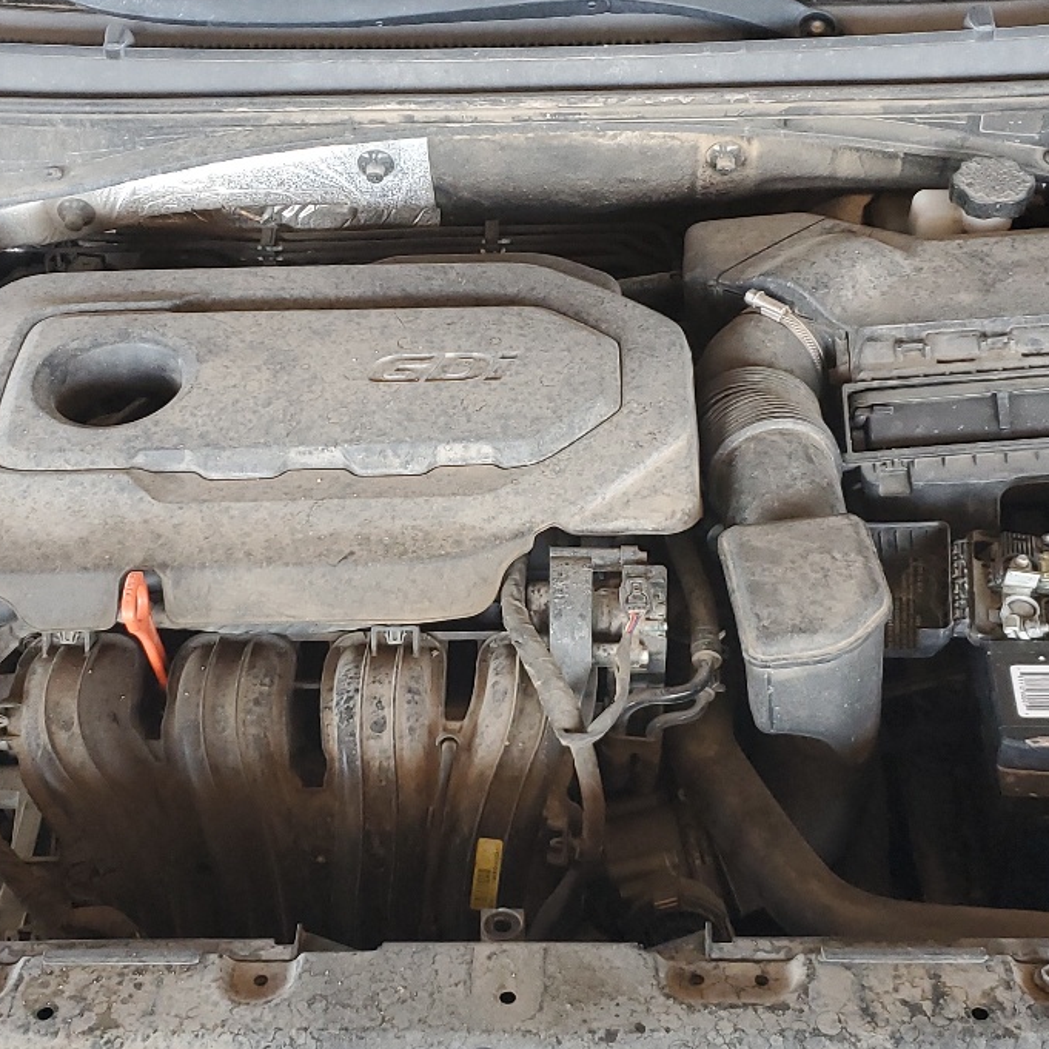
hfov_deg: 31.6
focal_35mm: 54
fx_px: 1851
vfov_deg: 31.6
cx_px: 519
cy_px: 604
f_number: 1.5
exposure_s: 1/60.2
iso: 138
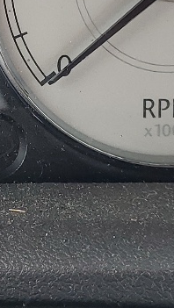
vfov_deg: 16.4
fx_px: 1056
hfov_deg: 9.2
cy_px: 17
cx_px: -62
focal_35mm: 129
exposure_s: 1/60.2
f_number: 1.5
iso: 54
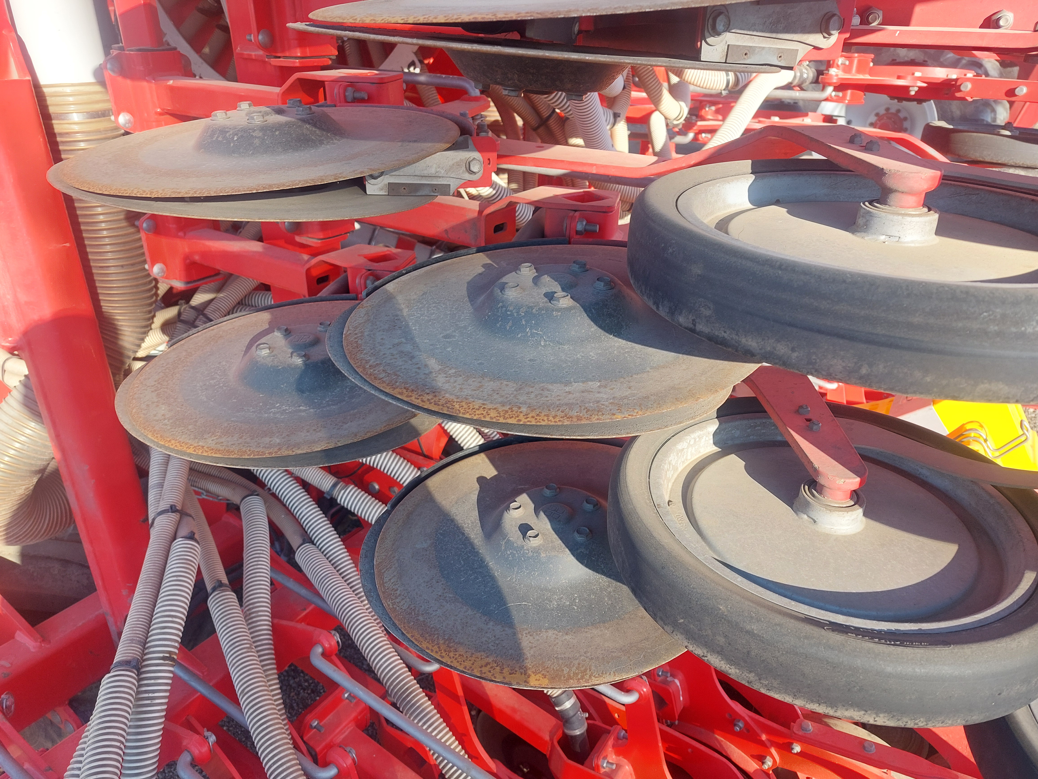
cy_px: 390
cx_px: 519
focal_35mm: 24
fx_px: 720
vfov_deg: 56.8
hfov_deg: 71.6
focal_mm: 5.23
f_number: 1.8
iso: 25
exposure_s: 1/143
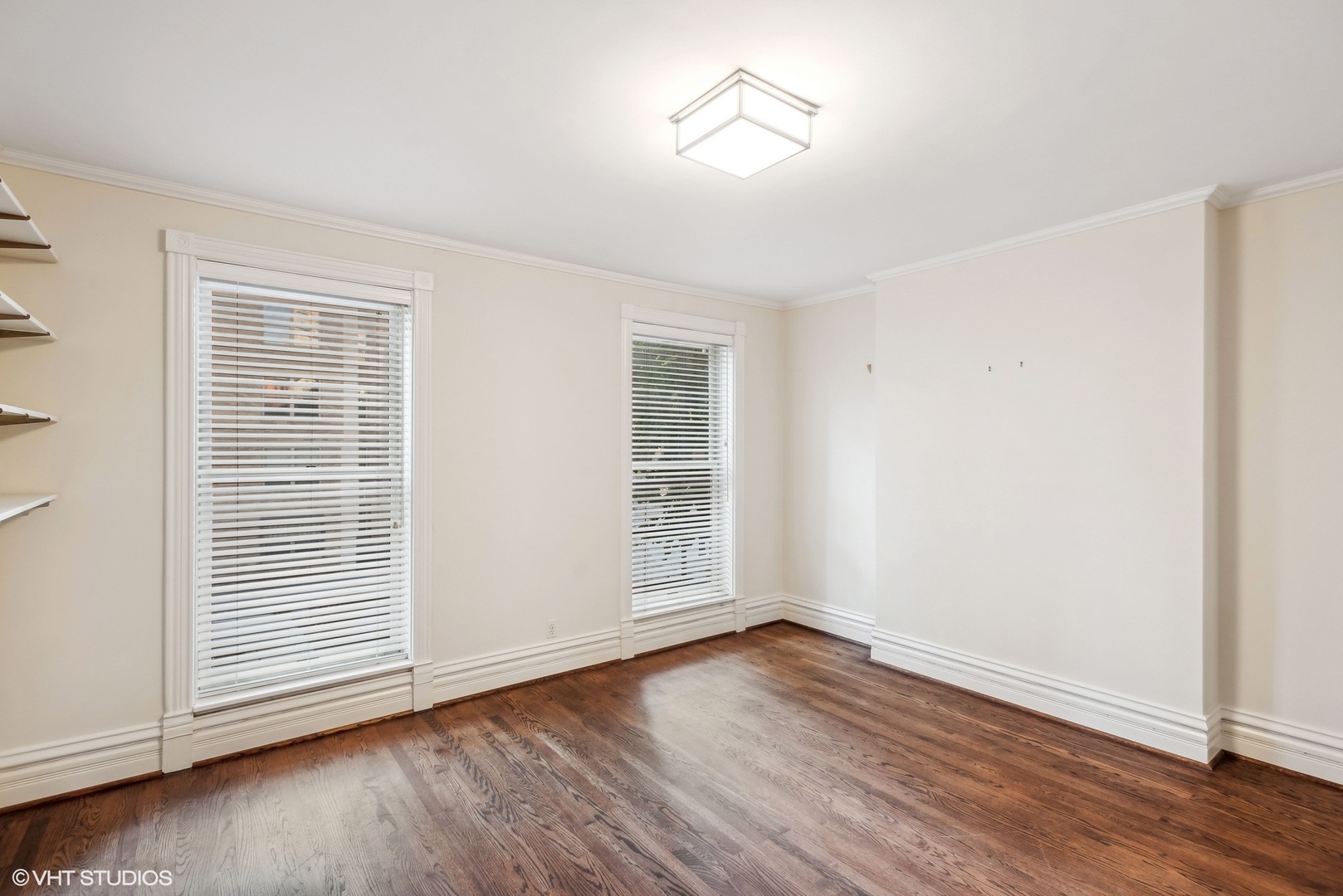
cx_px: 672
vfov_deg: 70.5
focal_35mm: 17
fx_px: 634
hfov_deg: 93.3
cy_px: 448
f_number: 8
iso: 500
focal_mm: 17
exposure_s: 1/10
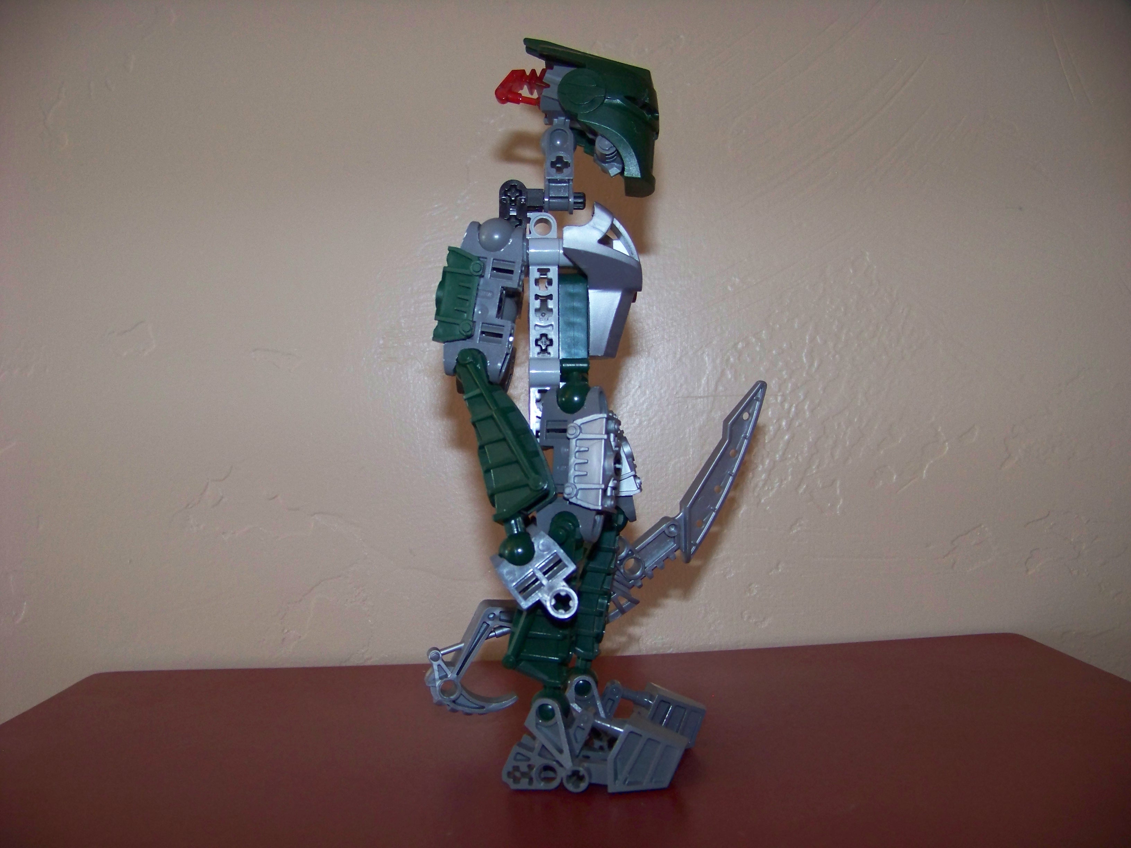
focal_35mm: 36
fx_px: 1176
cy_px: 424
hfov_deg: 51.4
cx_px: 566
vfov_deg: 39.7
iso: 200
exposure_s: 1/30
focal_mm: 5.85
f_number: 2.8
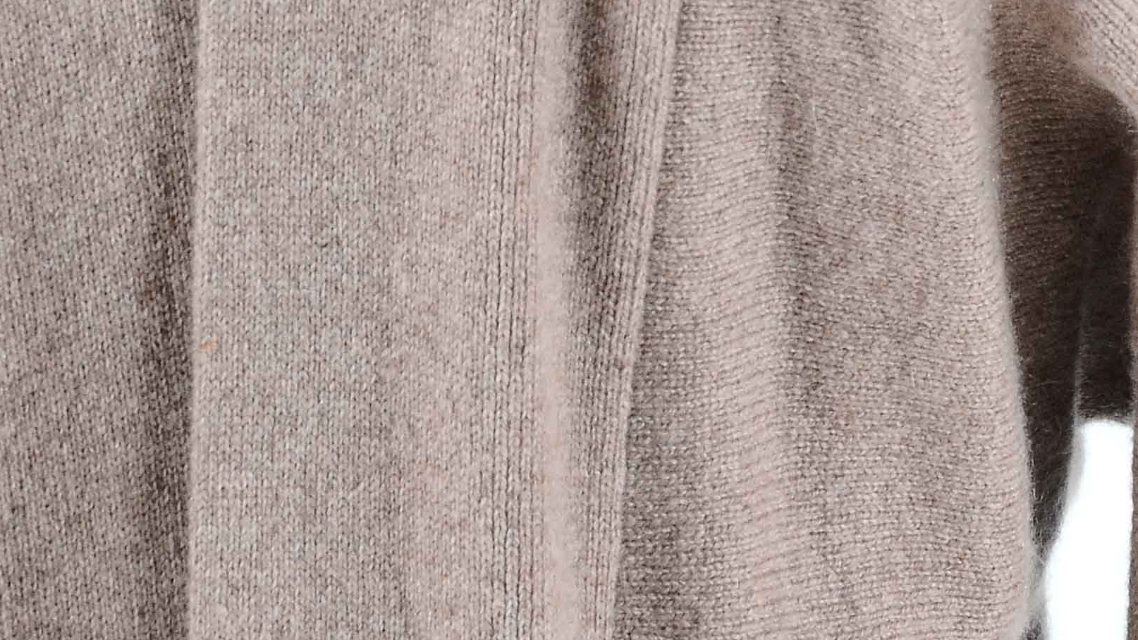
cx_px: 1024
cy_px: 66
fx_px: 11557
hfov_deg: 5.6
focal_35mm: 383
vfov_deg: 3.2
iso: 400
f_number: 10
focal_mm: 80
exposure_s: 1/80
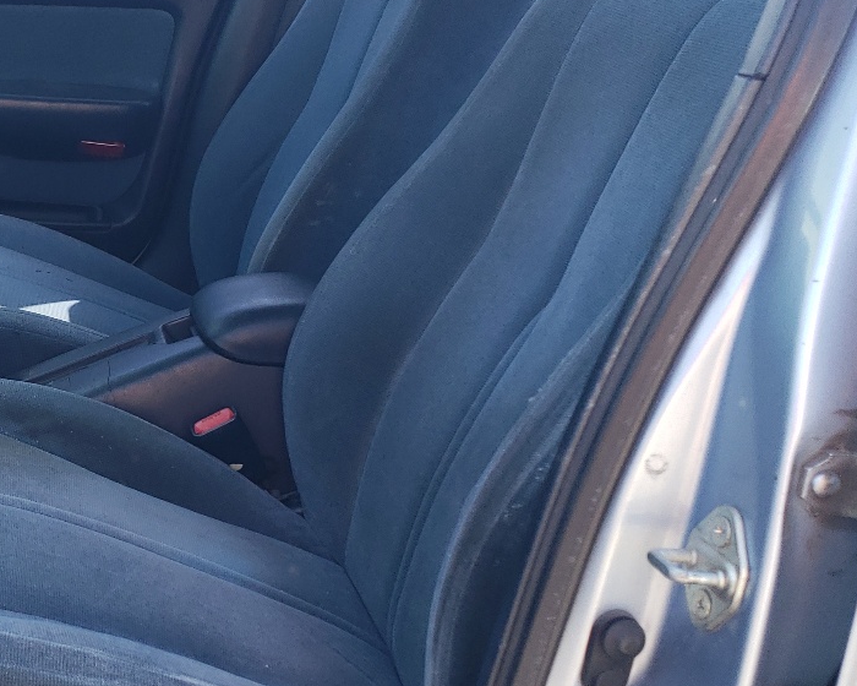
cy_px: 374
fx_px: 1471
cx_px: -34
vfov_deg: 26.2
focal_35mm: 58
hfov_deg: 29.9
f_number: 1.5
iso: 50
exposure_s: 1/263
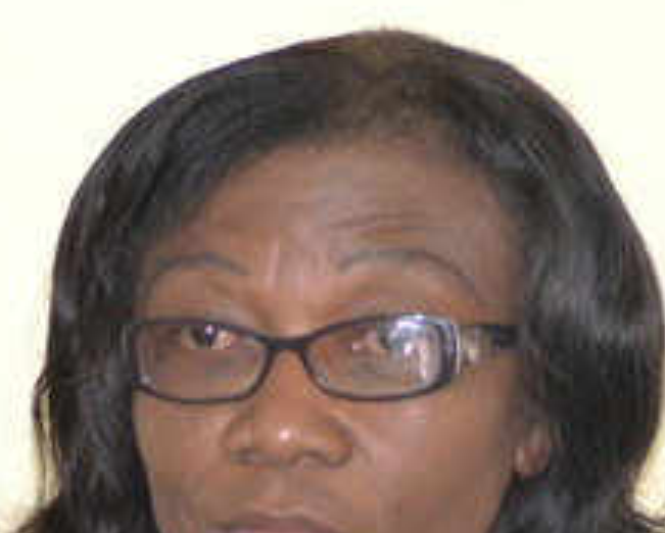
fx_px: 16331
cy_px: 587
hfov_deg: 2.3
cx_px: 107
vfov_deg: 1.9
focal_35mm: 829
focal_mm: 200
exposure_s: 1/125
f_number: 5.6
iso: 1600
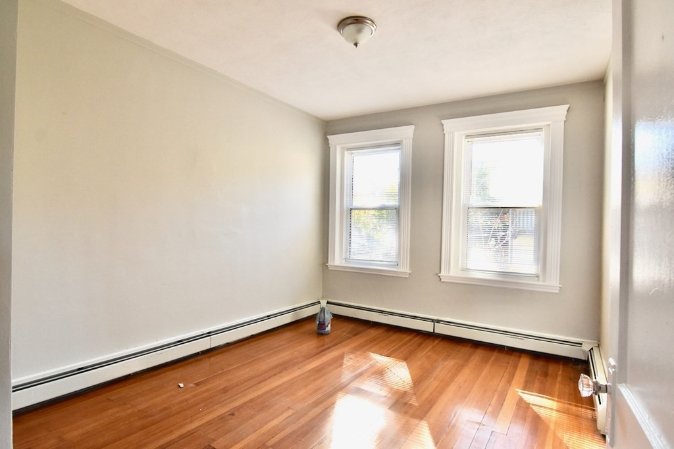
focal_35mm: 20
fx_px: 365
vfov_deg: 63.2
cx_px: 337
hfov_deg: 85.4
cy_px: 224
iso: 800
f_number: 6.3
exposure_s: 1/160
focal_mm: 13
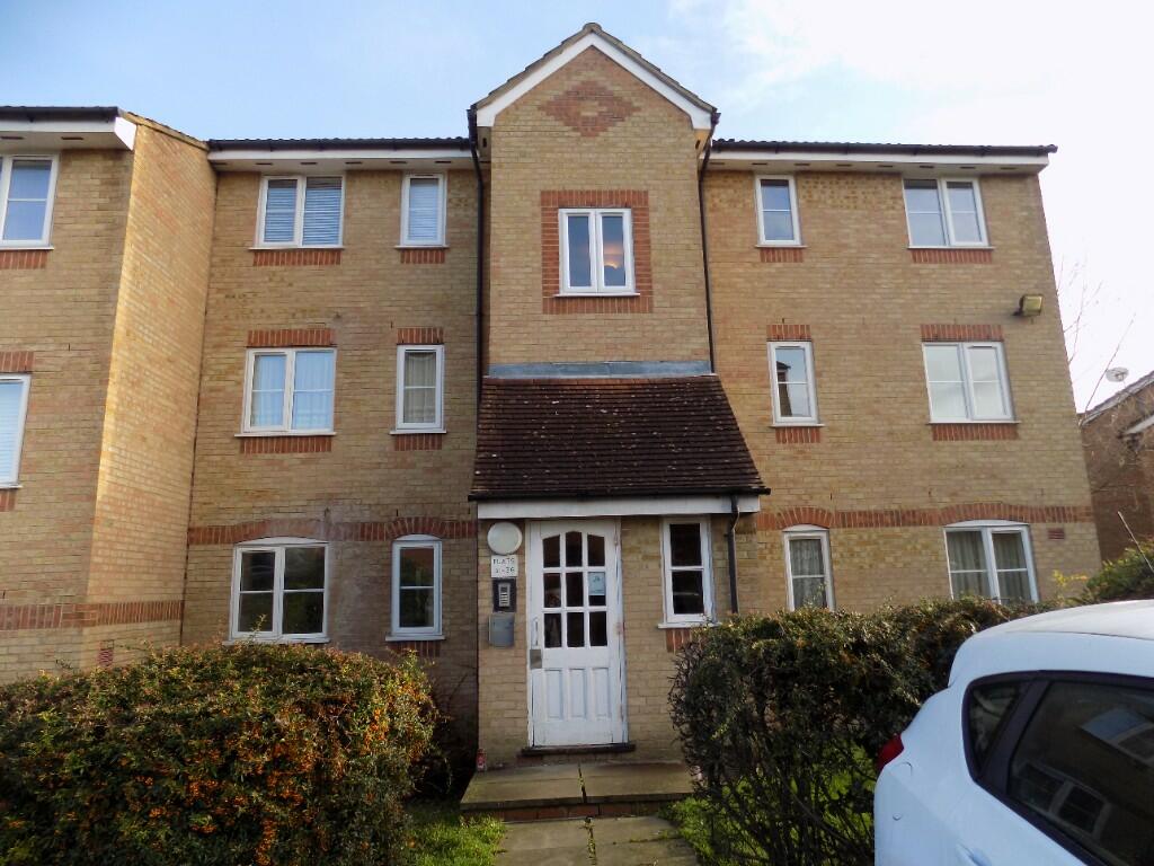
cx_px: 577
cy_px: 433
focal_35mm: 23
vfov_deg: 58.9
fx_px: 767
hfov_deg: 73.9
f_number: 3.1
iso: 80
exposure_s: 1/200
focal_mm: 4
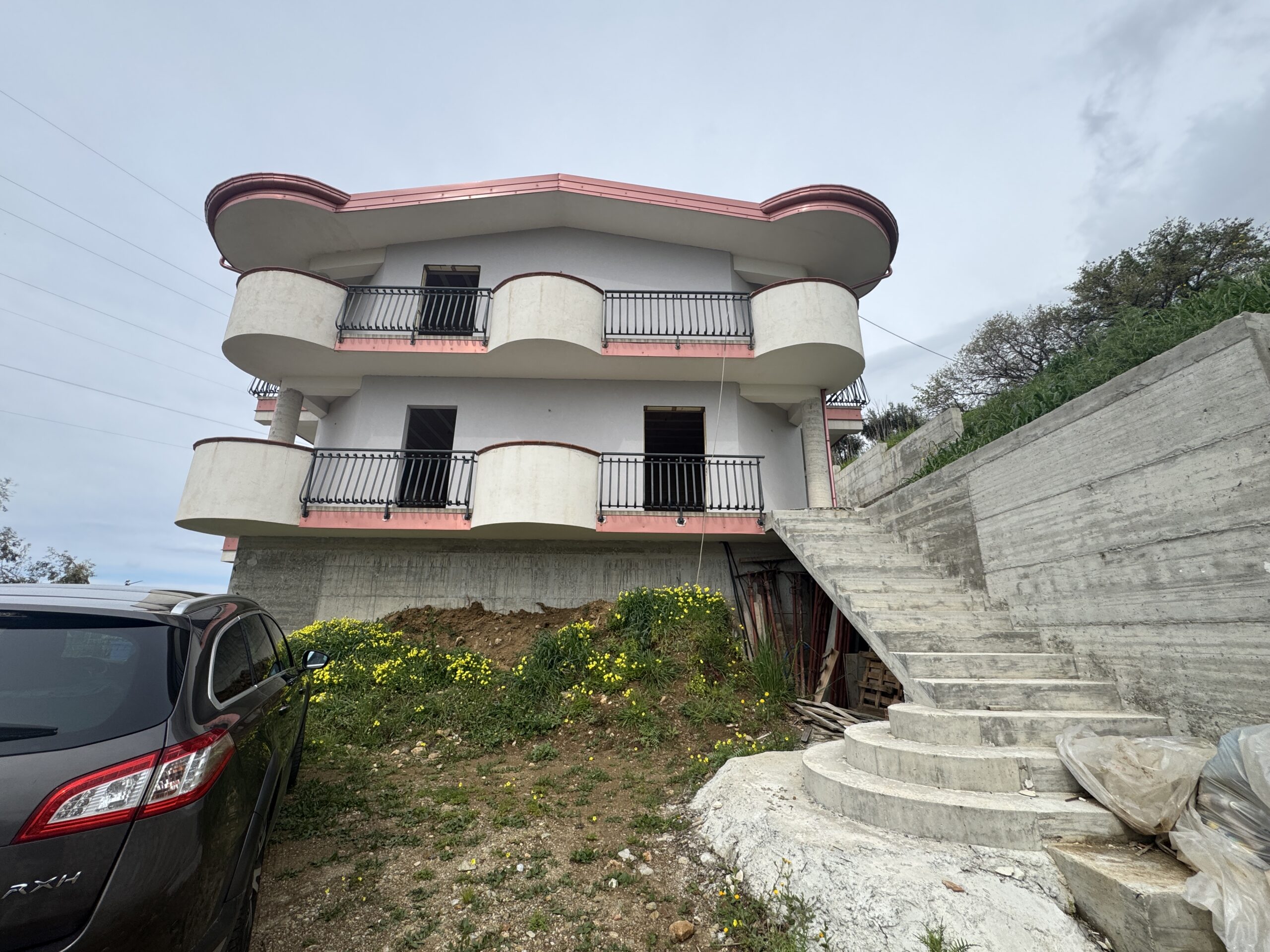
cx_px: 635
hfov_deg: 102.1
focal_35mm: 14
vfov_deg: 85.7
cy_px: 476
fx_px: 514
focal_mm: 2.22
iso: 50
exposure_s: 1/1709
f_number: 2.2
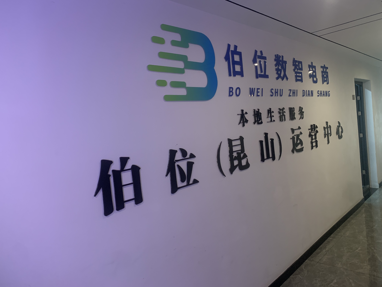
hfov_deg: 67.3
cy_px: 144
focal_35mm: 26
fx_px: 287
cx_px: 191
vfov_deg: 53.1
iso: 64
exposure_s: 1/100
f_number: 1.8
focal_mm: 4.25
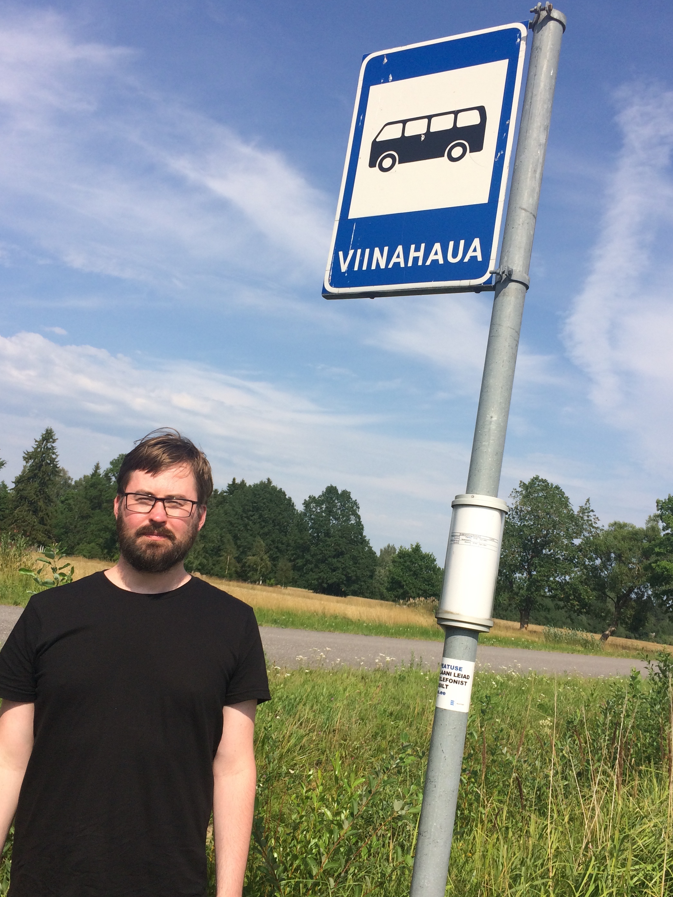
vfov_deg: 54.0
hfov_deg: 41.8
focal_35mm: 34
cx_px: 343
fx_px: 881
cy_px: 460
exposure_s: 1/2564
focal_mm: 4.15
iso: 32
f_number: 2.2
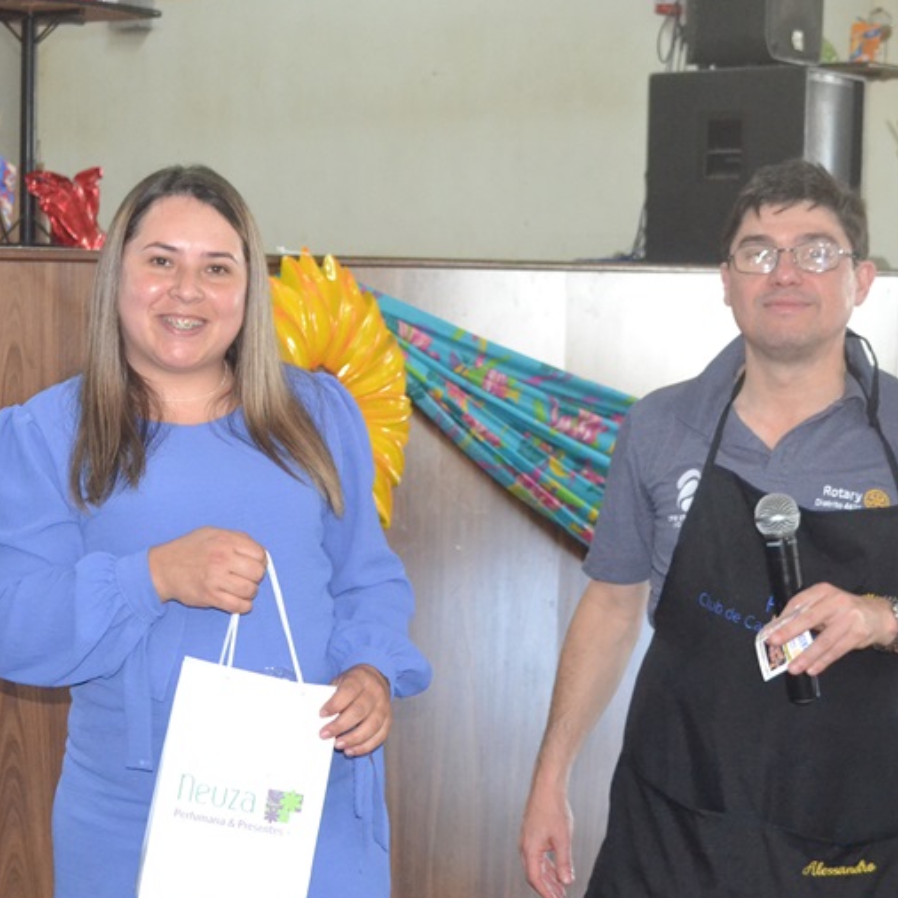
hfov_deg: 25.9
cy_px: 461
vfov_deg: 26.2
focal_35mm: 66
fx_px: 1930
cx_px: 224
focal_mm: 29
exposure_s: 1/60
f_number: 4.5
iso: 2800
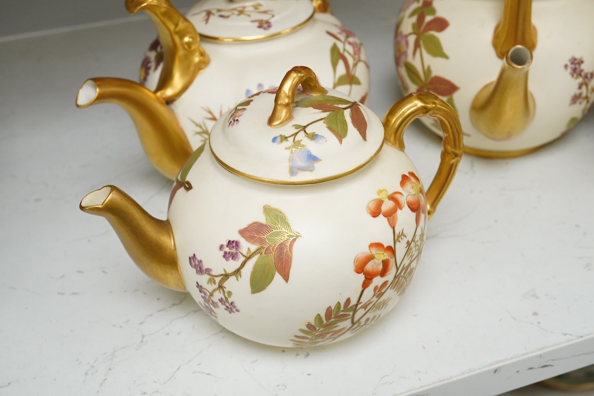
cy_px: 198
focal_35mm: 45
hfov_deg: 43.6
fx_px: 742
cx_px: 297
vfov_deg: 29.9
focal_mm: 30
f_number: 11
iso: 2500
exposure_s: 1/160
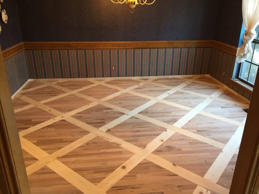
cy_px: 97
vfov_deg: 48.2
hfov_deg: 61.7
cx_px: 130
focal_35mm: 29
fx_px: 217
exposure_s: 1/30
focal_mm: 4.15
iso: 80
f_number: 2.2
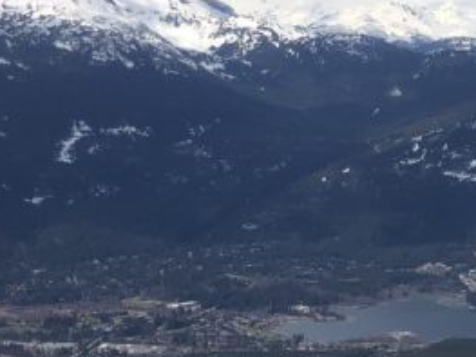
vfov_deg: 13.5
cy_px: 285
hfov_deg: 16.7
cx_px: 671
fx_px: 1498
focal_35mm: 109
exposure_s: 1/3690
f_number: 1.8
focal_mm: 3.99
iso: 20
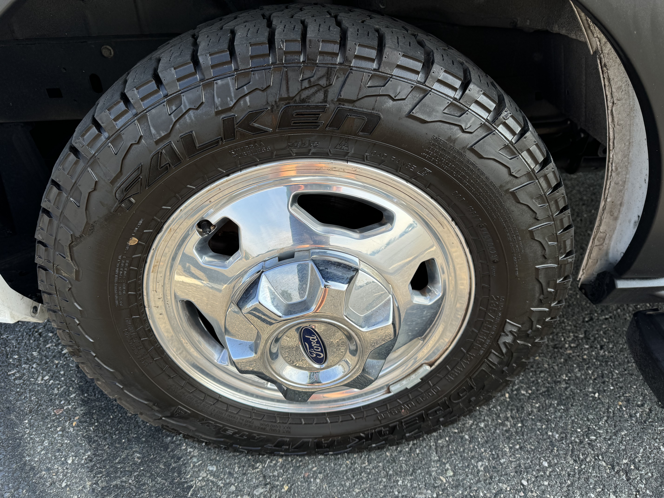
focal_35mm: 24
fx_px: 460
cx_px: 332
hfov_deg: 71.6
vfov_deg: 56.8
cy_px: 249
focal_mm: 6.76
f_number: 1.78
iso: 80
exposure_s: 1/723
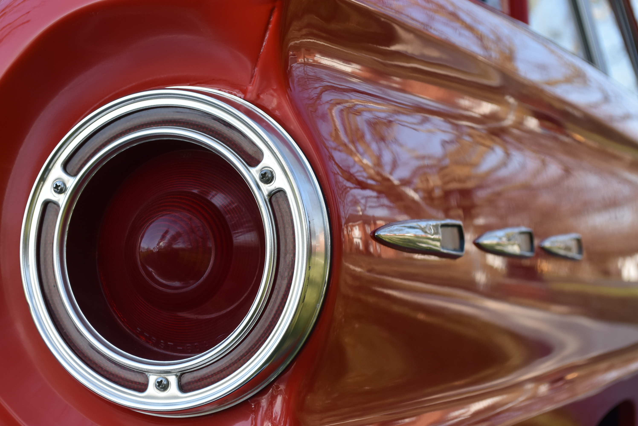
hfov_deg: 24.6
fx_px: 1463
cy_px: 213
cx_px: 319
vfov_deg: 16.6
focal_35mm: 82
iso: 500
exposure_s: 1/500
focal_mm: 55
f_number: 8
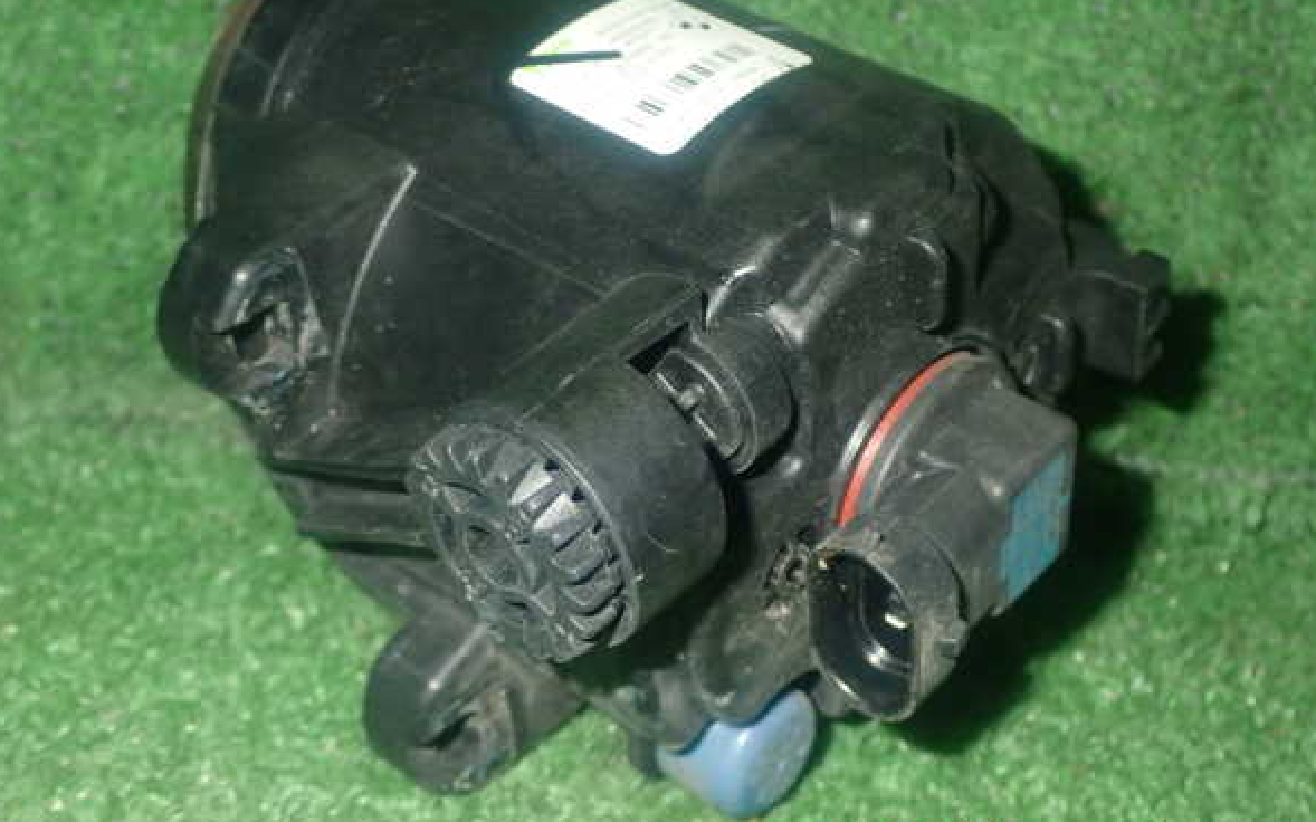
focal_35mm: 54
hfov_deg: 37.5
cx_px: 657
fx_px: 1937
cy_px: 373
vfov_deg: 24.0
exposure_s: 1/50
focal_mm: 9.01
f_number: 9
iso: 800
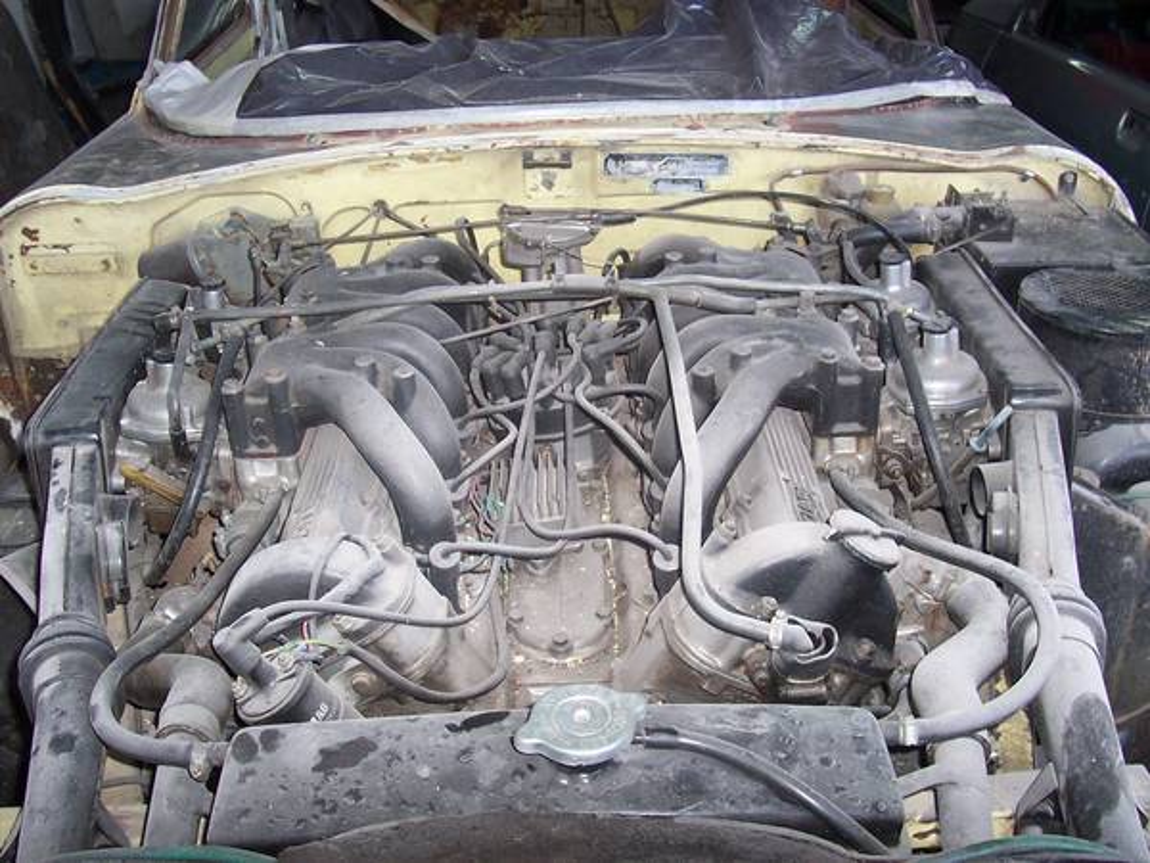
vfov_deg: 38.7
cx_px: 575
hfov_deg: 50.1
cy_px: 432
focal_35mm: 37
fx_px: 1229
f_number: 2.8
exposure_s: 1/60
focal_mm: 5.6
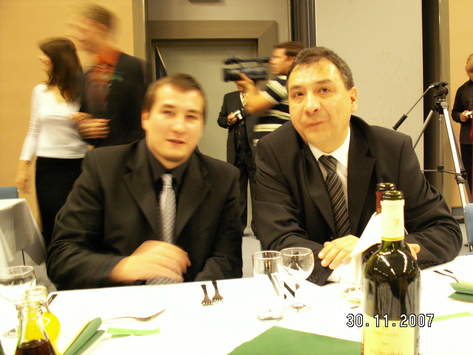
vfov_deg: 40.7
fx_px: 478
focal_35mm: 35
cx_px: 236
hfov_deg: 52.6
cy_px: 178
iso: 160
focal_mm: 5.86
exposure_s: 1/4
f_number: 2.8
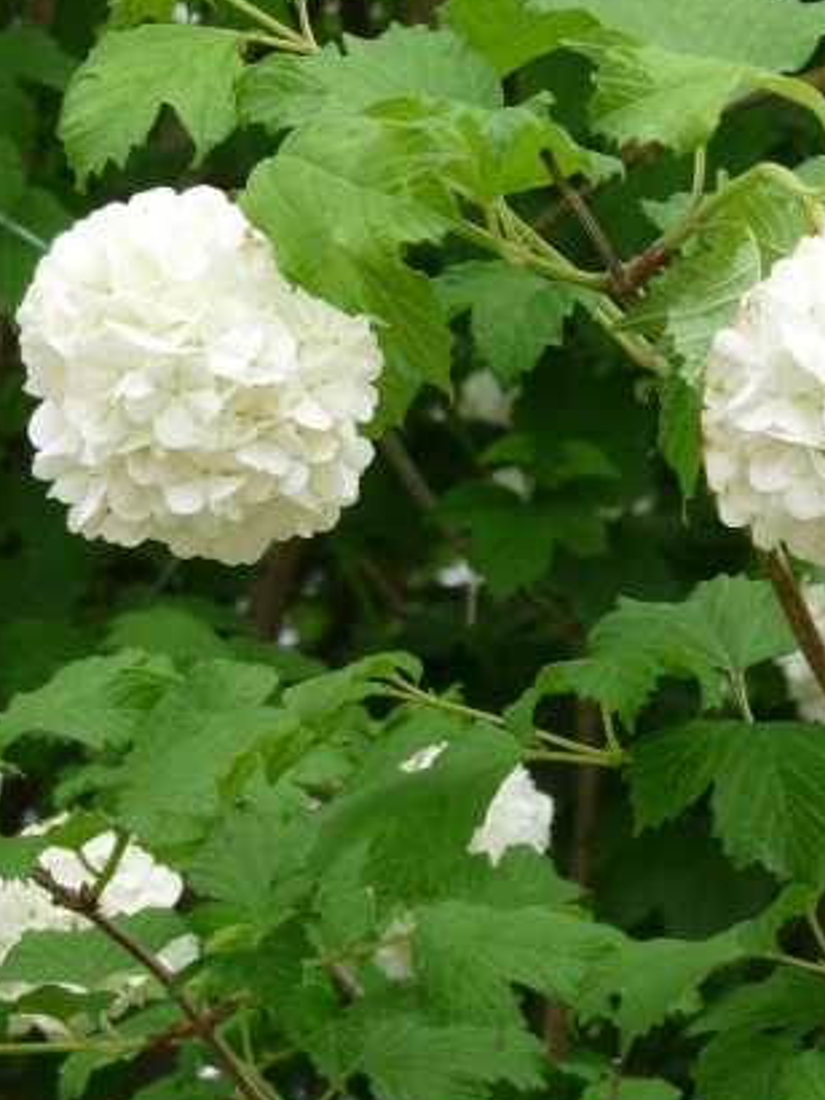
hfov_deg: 6.4
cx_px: 840
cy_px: 543
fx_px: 7313
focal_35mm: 230
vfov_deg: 8.6
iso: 100
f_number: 4
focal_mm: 18.7
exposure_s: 1/250
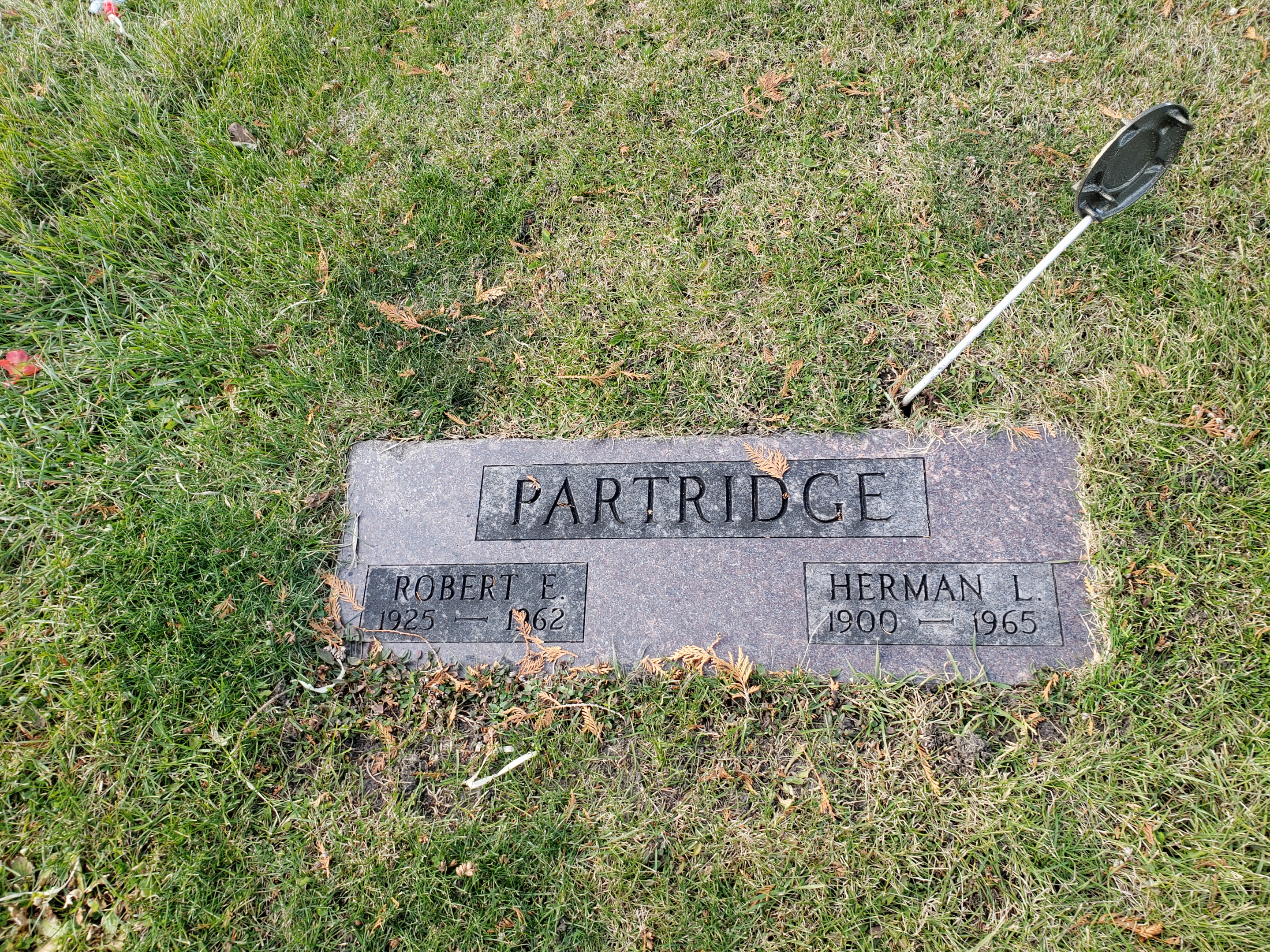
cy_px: 476
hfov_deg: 67.3
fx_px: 954
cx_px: 635
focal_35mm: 26
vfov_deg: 53.1
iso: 50
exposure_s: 1/134
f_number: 2.4
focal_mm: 4.3
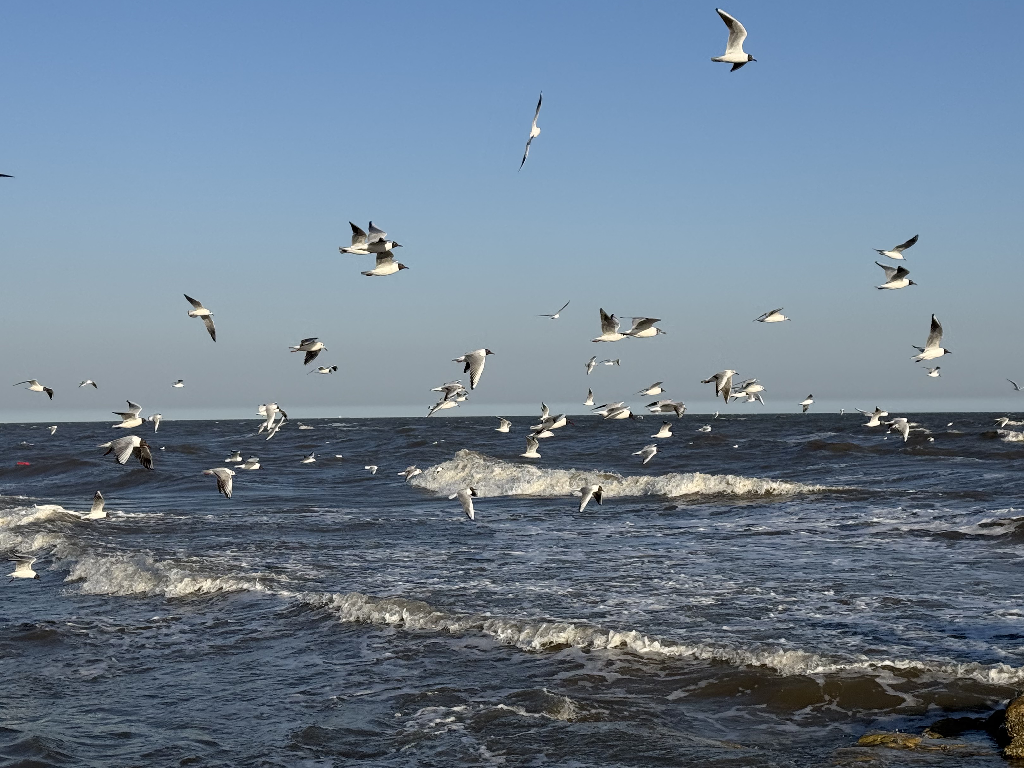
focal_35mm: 60
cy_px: 298
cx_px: 558
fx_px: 1775
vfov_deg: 24.4
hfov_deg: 32.2
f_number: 1.78
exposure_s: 1/7092
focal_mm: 6.76
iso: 64
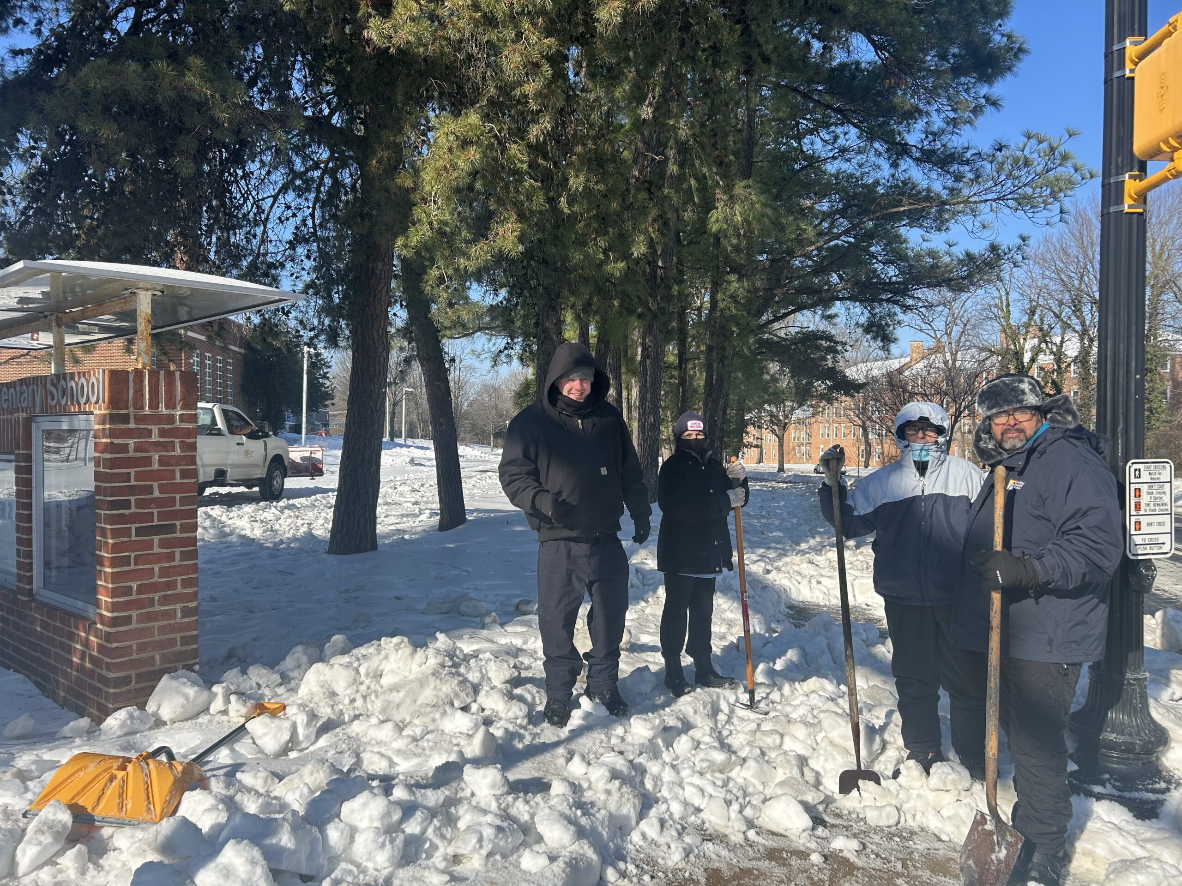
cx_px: 591
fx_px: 888
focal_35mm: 26
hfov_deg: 67.3
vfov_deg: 53.1
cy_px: 443
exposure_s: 1/3356
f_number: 1.5
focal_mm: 5.7
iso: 50
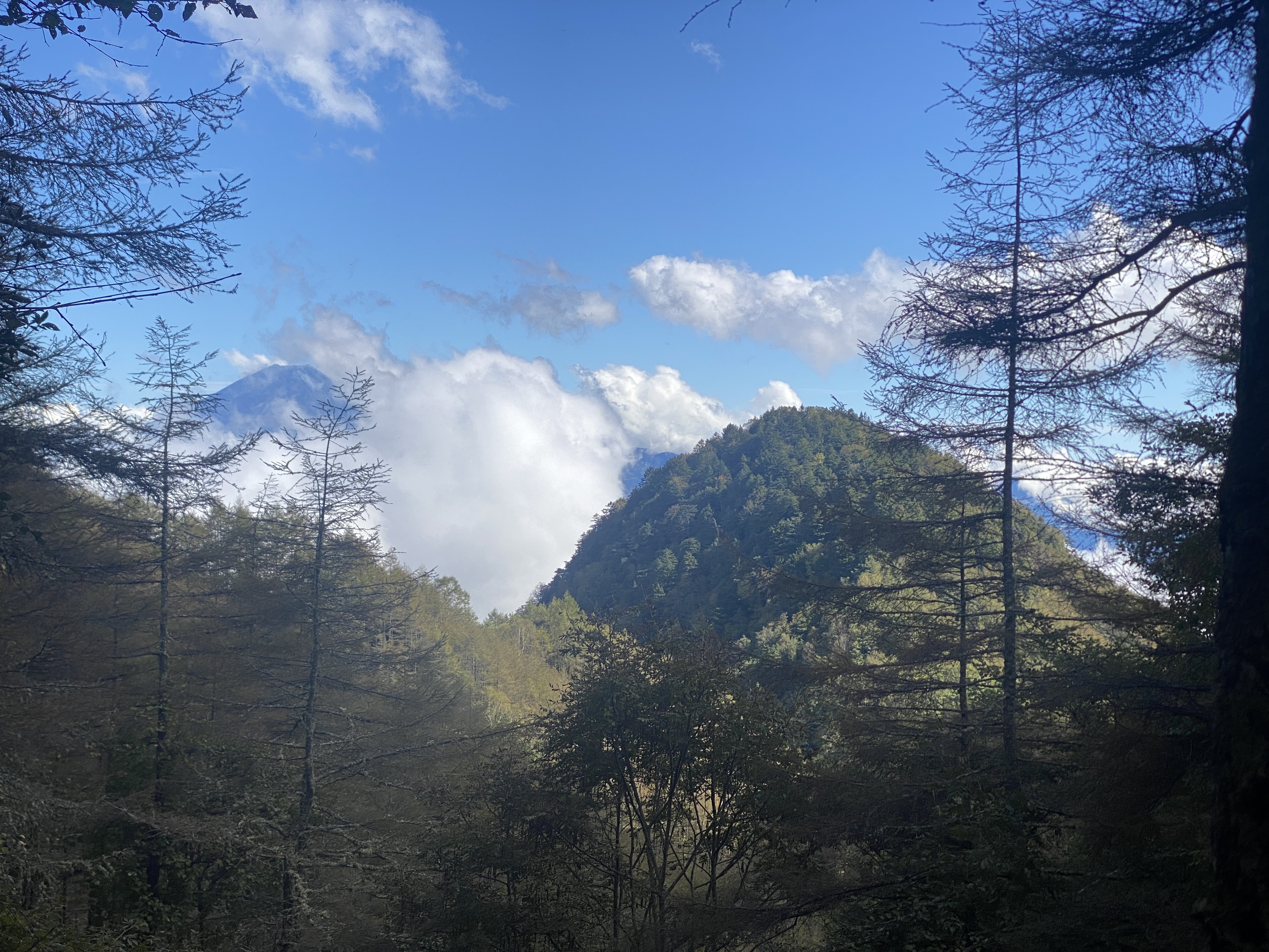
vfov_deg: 28.0
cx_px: 634
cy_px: 476
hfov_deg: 36.8
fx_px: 1906
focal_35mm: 52
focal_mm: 6
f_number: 2
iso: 20
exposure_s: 1/1170
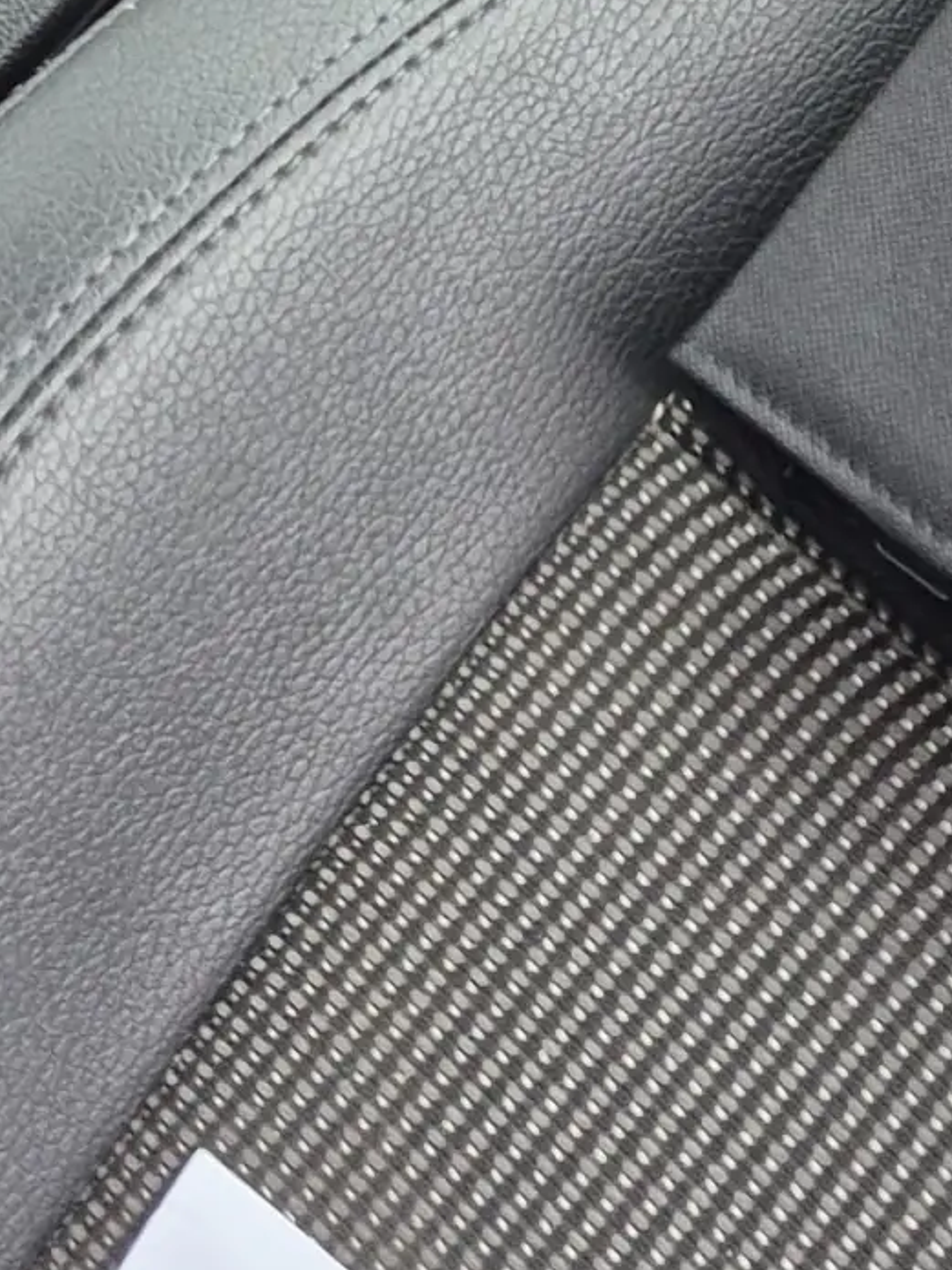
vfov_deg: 13.8
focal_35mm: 119
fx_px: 4365
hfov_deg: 12.4
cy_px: -1339
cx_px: 710
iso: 500
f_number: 1.8
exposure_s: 1/100
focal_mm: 5.4
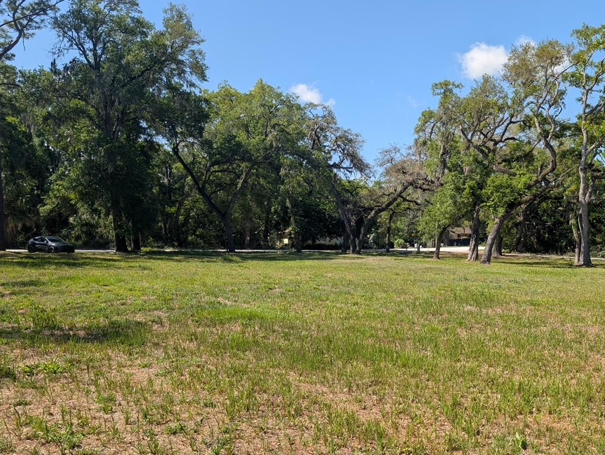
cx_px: 377
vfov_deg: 45.3
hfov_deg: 57.6
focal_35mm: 31
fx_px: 543
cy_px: 274
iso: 23
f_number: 1.68
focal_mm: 6.9
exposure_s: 1/907
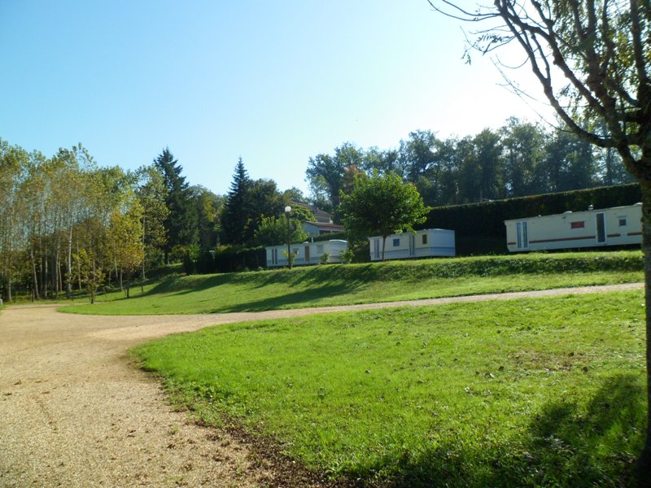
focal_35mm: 26
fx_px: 489
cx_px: 326
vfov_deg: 53.1
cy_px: 244
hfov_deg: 67.3
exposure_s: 1/750
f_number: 3.3
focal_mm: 4.9
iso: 80
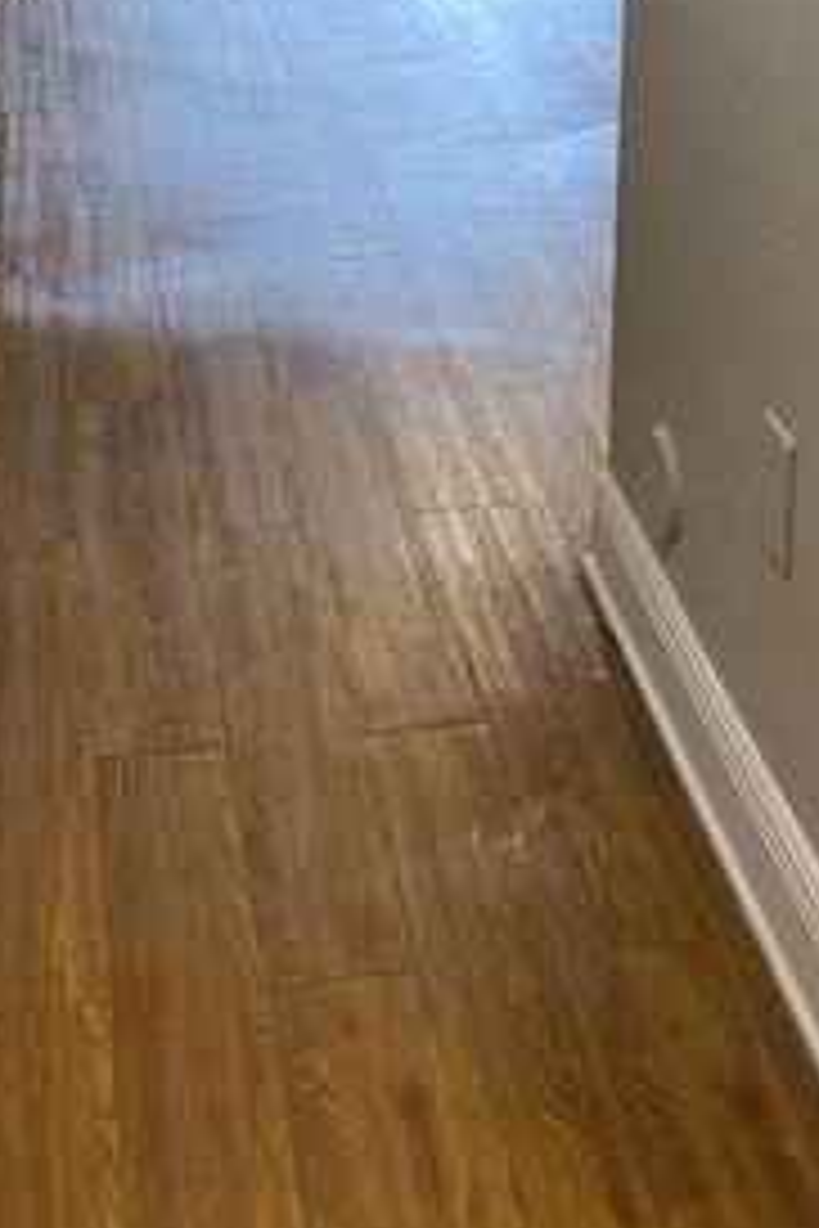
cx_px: 446
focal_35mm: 66
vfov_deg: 26.9
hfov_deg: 20.6
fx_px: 2252
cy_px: -259
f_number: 1.8
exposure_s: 1/60
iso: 64
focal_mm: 4.25
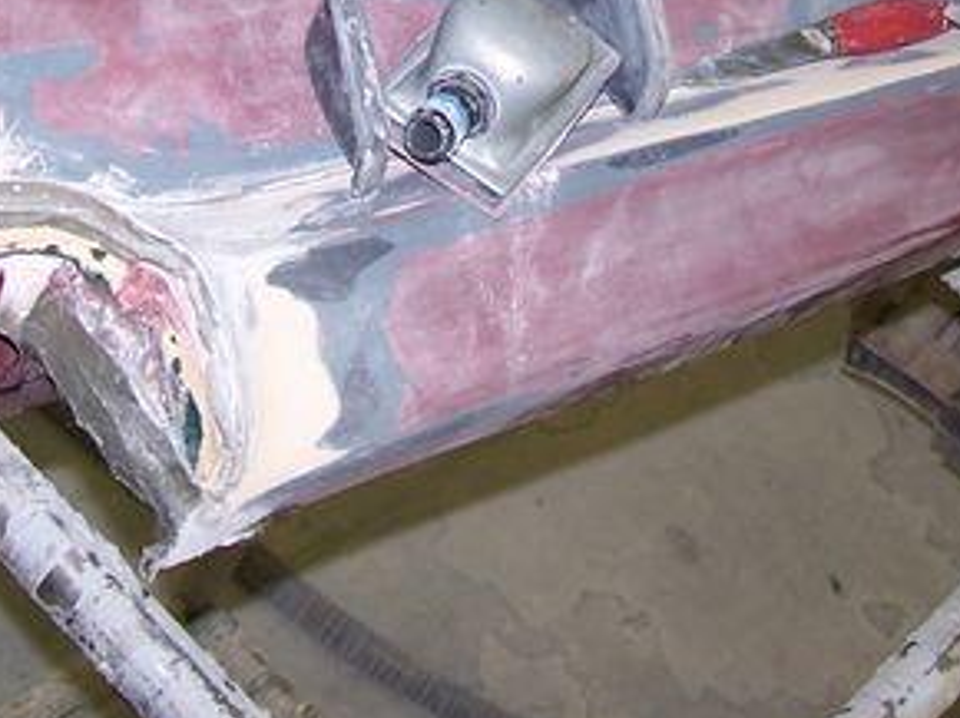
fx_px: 2328
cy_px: 13
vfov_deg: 17.2
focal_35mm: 84
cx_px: 506
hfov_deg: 23.3
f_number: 2.8
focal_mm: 6.3
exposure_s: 1/60
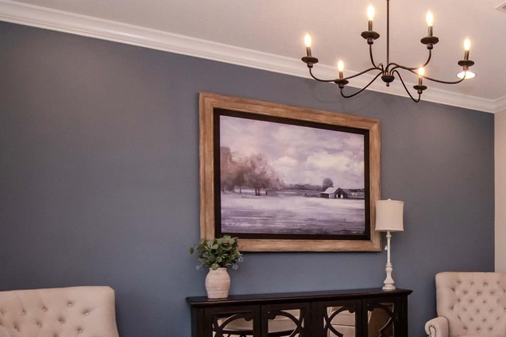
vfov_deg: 39.8
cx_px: 420
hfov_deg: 53.9
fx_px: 449
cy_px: 259
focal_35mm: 32
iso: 1250
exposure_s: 1/160
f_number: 7.1
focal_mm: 11
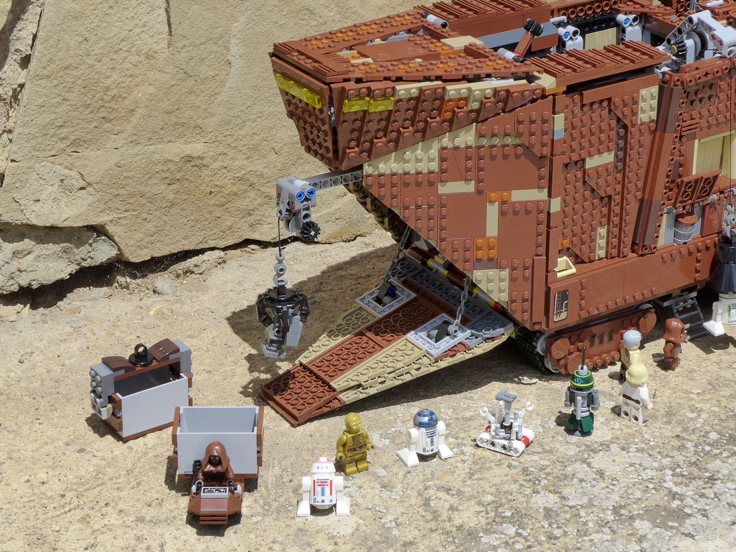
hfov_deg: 21.5
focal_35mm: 91
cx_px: 466
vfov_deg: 16.2
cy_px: 268
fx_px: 1935
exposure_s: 1/640
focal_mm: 13.7
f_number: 5.6
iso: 160
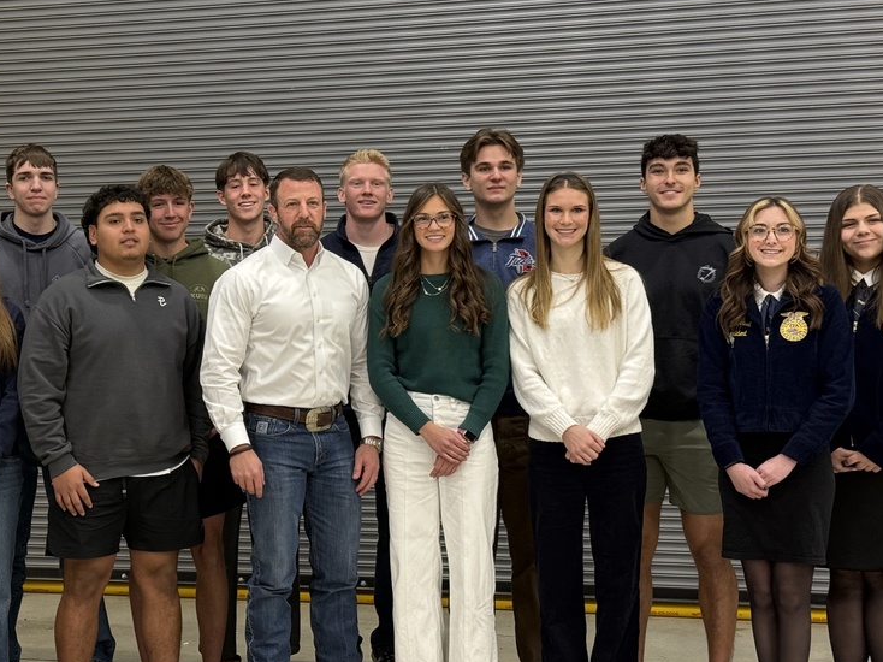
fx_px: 1709
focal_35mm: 67
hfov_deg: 28.7
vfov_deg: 21.9
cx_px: 273
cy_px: 348
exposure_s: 1/60
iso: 160
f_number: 1.78
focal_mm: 6.76
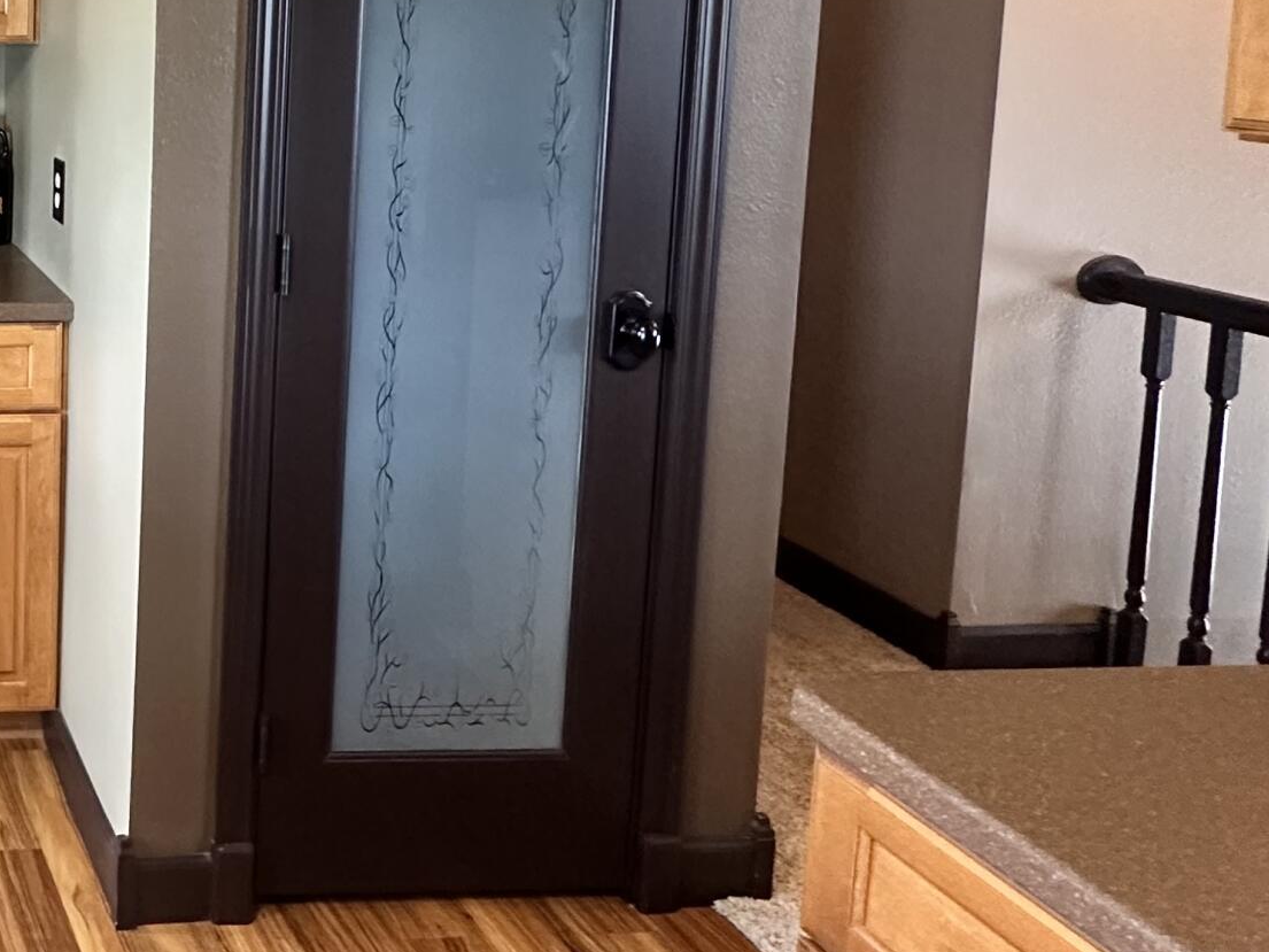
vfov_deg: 35.6
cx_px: -215
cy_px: 101
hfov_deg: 38.0
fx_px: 1393
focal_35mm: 38
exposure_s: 1/60
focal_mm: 2.22
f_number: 2.2
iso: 400
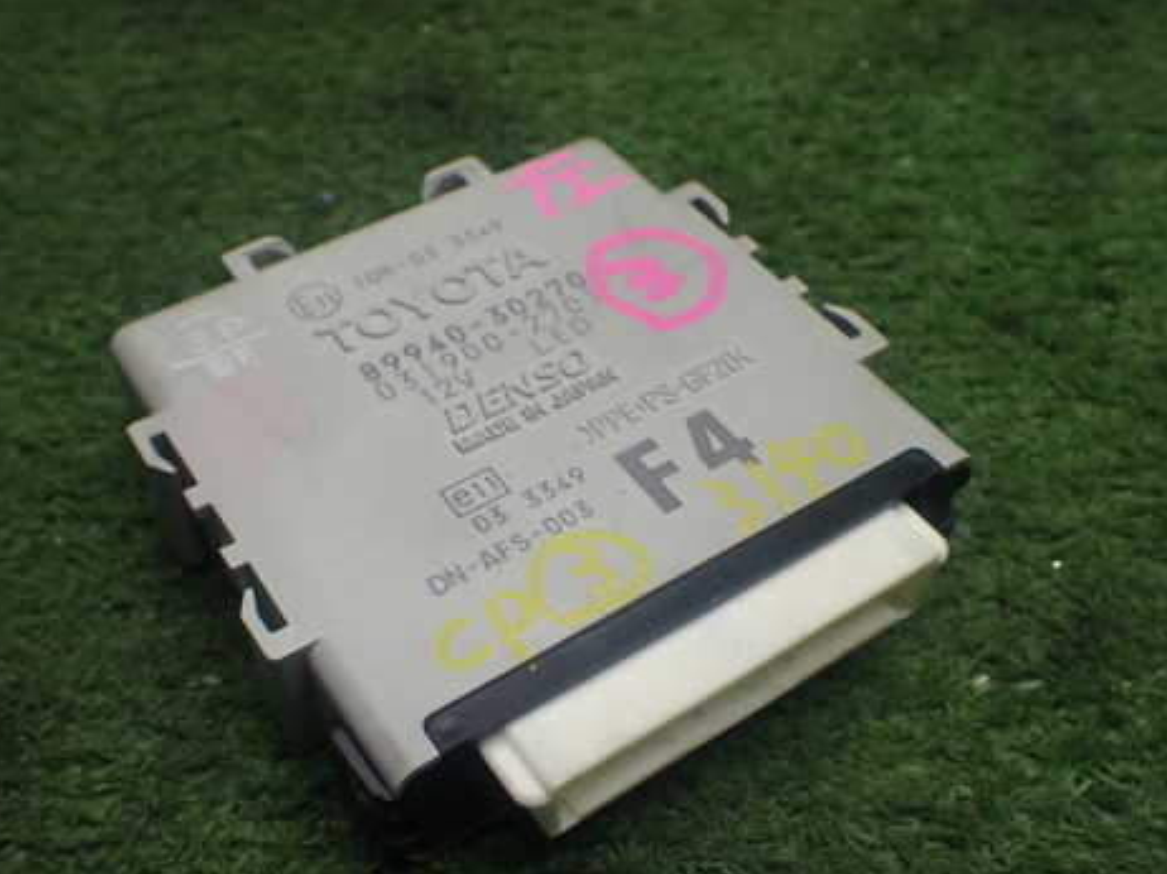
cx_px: 515
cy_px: 500
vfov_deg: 36.7
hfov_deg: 47.8
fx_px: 1314
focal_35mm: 39
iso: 250
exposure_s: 1/125
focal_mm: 5.4
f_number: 2.3
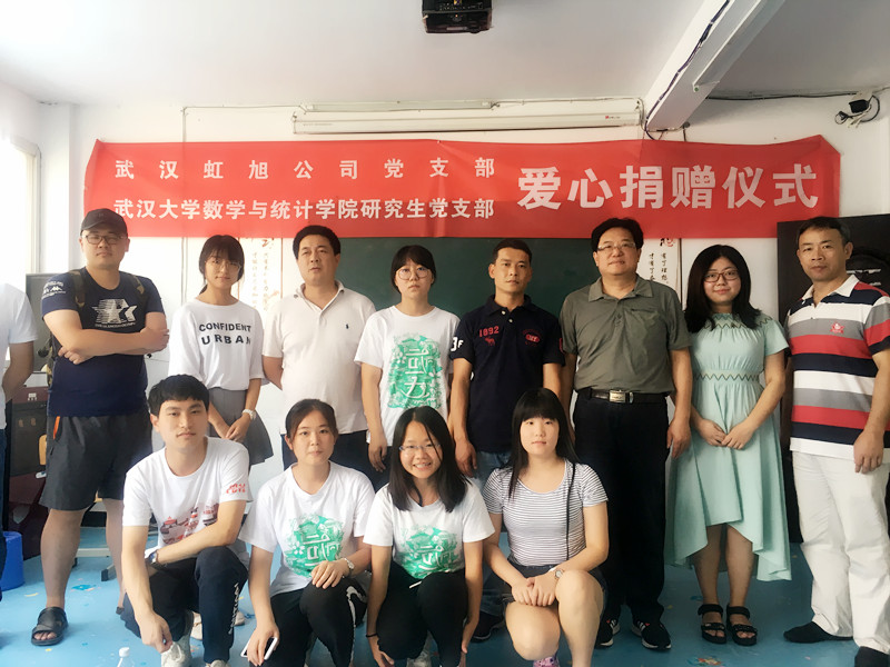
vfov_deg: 48.2
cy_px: 334
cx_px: 445
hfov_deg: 61.7
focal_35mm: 29
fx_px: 746
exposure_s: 1/33
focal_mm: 4.15
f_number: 2.2
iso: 32
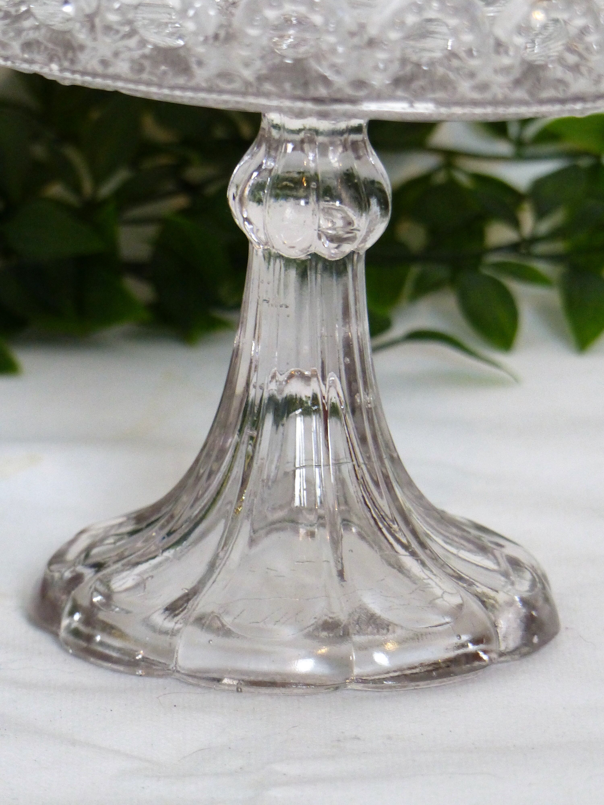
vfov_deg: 6.2
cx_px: 302
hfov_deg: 4.7
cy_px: 402
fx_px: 7421
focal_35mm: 319
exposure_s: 1/50
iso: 400
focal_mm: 52.3
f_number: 2.8
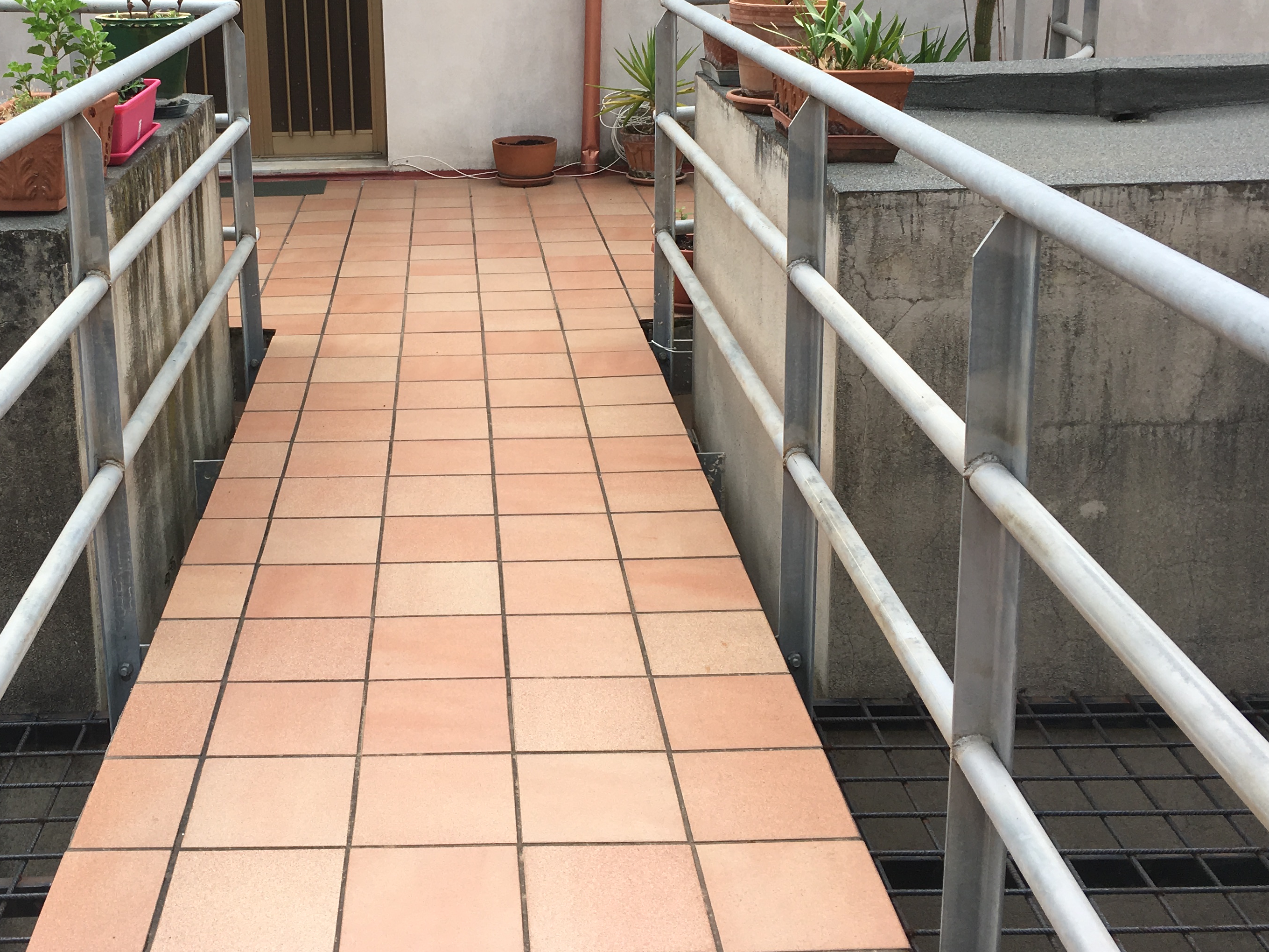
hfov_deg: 43.3
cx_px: 442
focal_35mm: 43
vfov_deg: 33.2
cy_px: 283
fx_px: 1576
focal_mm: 4.15
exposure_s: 1/490
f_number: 2.2
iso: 25
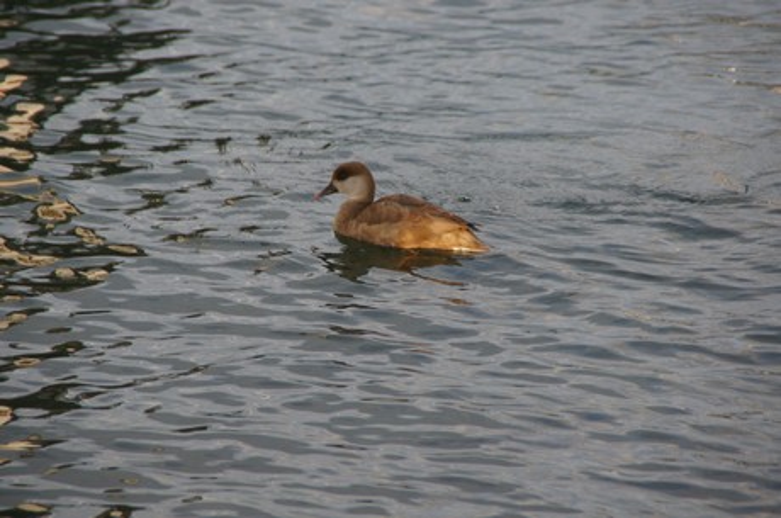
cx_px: 390
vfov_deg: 4.6
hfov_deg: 6.9
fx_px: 6497
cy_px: 259
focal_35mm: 300
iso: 400
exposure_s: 1/320
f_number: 6.3
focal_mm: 200
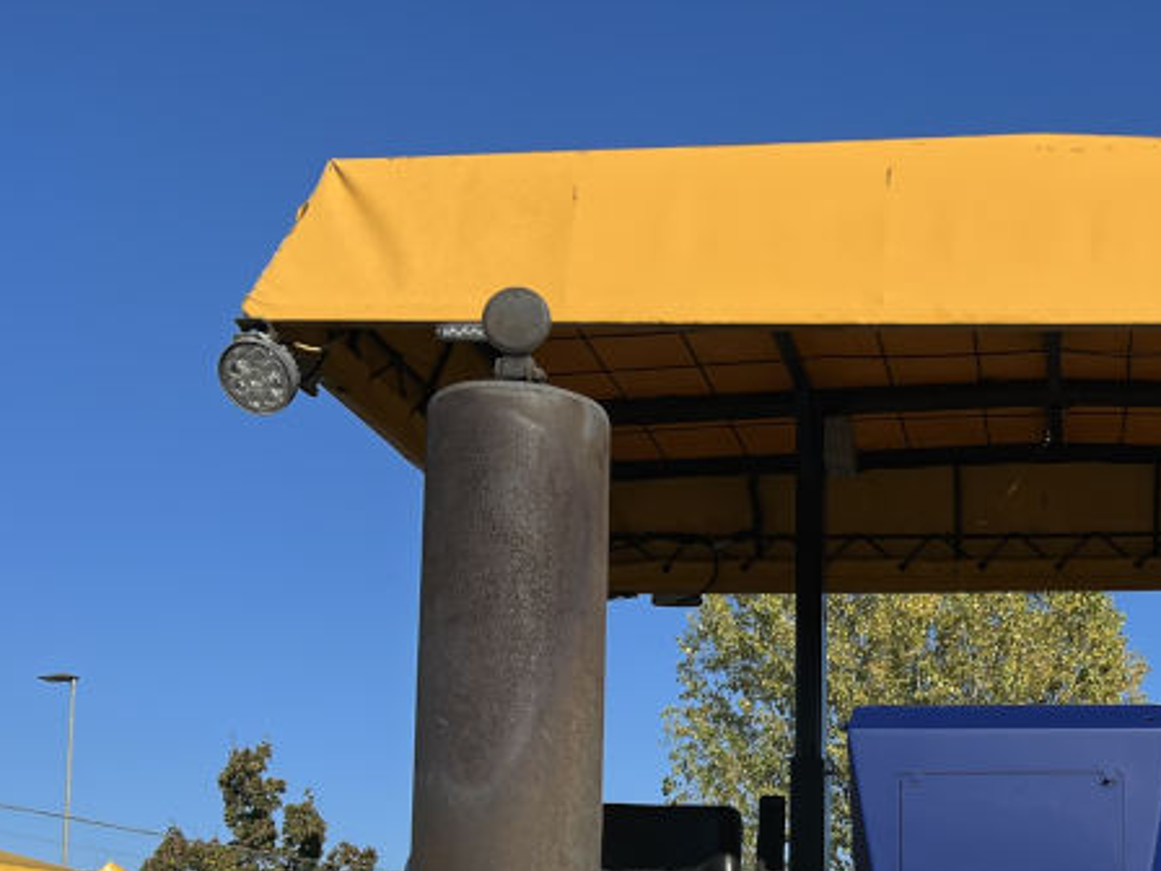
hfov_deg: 32.0
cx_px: 998
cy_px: 840
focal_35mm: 58
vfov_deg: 24.3
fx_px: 1945
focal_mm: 5.7
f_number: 1.5
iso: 50
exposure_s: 1/5882
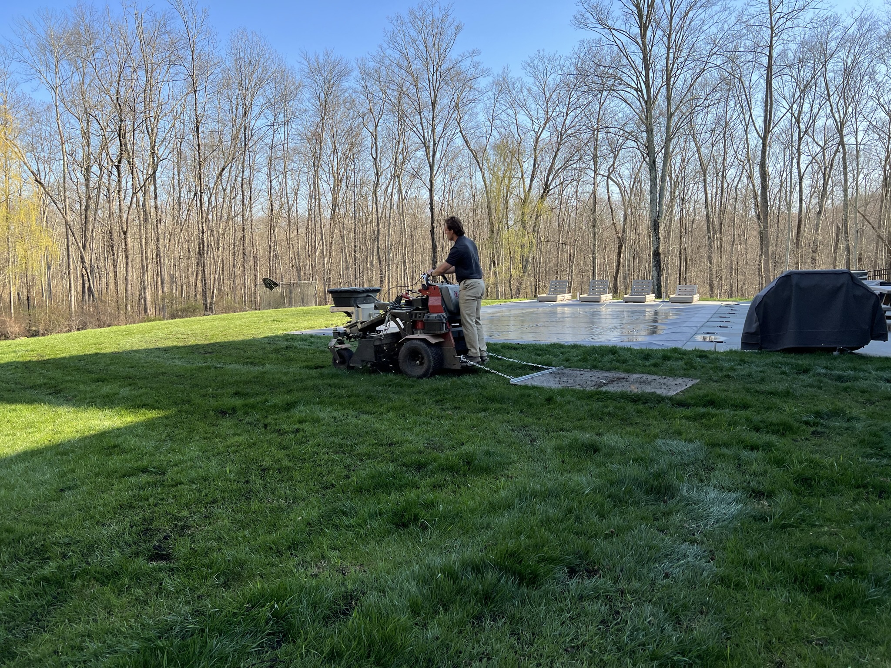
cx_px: 446
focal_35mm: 26
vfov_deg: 53.1
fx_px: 669
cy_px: 334
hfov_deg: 67.3
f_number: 1.5
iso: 50
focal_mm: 5.7
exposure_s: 1/1171
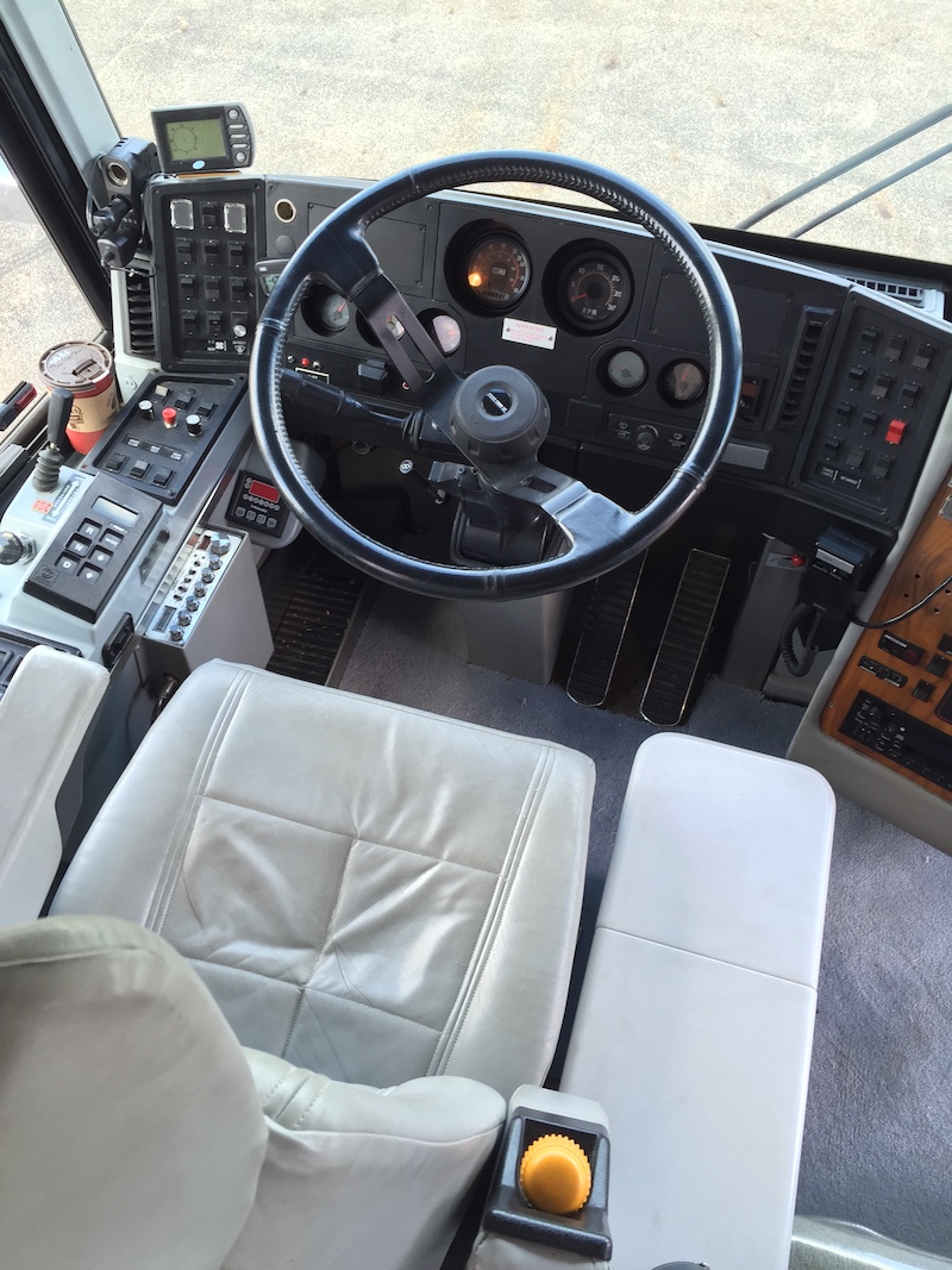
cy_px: 635
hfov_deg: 48.2
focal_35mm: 29
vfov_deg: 61.7
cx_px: 476
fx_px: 1064
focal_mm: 4.15
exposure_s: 1/40
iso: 32
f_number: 2.2
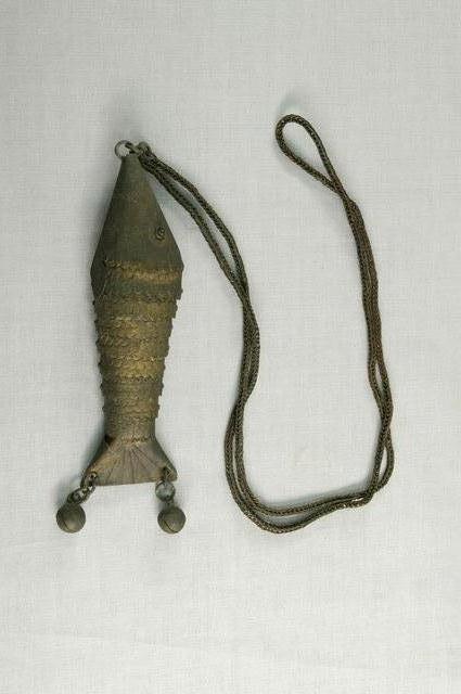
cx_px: 230
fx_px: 1329
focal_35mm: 69
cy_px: 347
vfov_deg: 29.3
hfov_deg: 19.7
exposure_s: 1/10
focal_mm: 46
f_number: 9
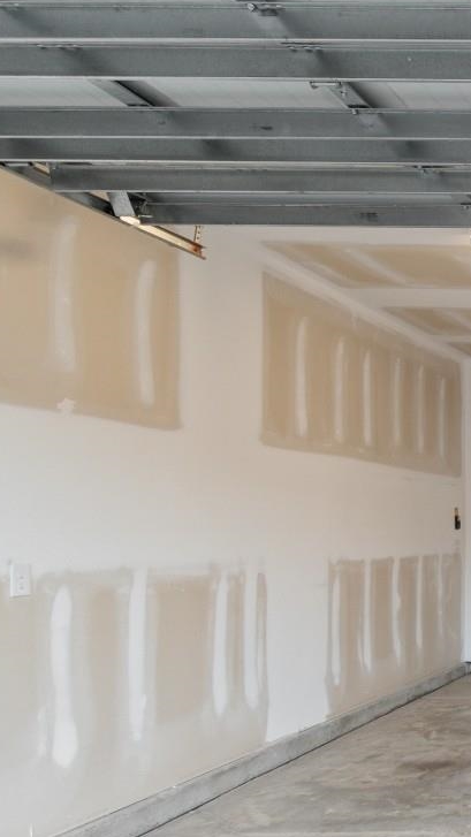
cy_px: 505
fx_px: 777
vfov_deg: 56.2
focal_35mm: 35
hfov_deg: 23.5
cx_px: 776
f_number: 4.5
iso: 100
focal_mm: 10
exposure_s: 1/4
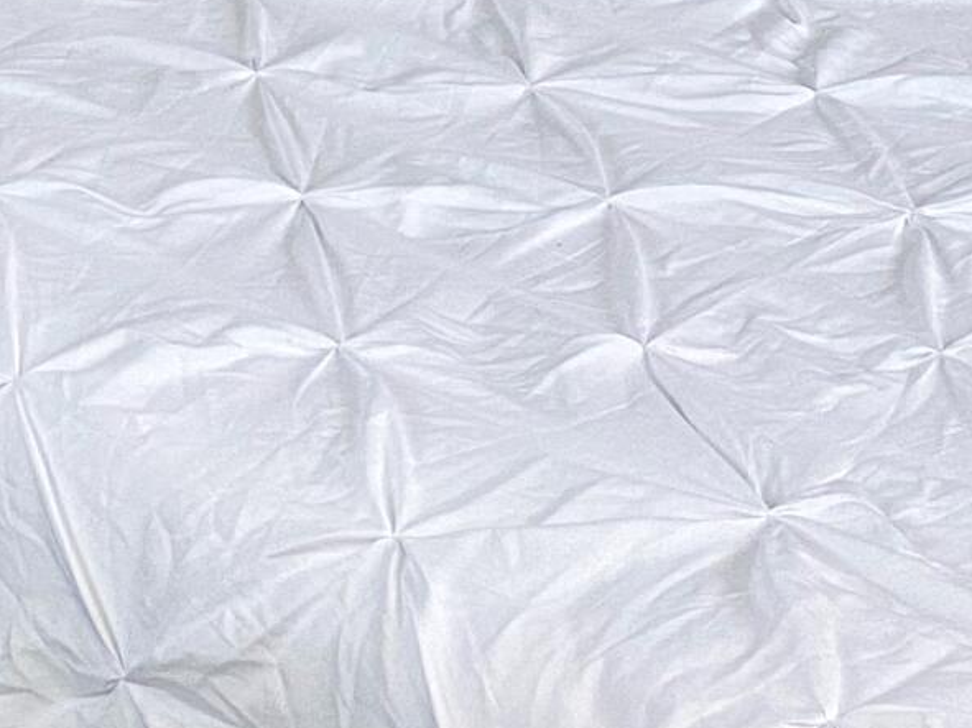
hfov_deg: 14.8
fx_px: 3706
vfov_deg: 10.5
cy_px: -593
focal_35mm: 132
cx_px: 71
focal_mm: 4.25
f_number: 1.8
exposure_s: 1/60
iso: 80
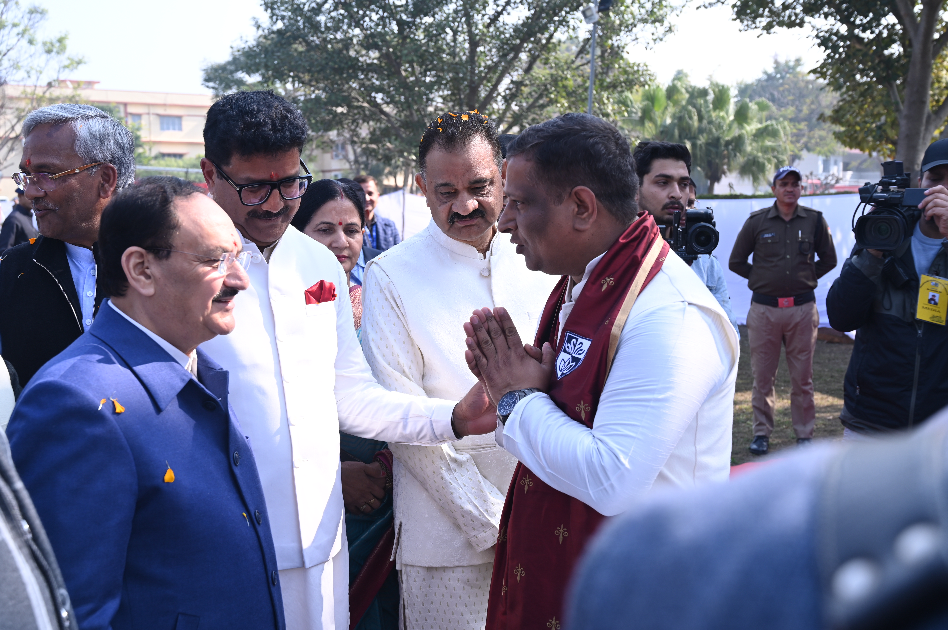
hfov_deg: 46.4
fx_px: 1105
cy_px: 315
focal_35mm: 42
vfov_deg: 31.9
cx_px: 474
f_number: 6.3
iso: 160
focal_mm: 42
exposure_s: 1/160
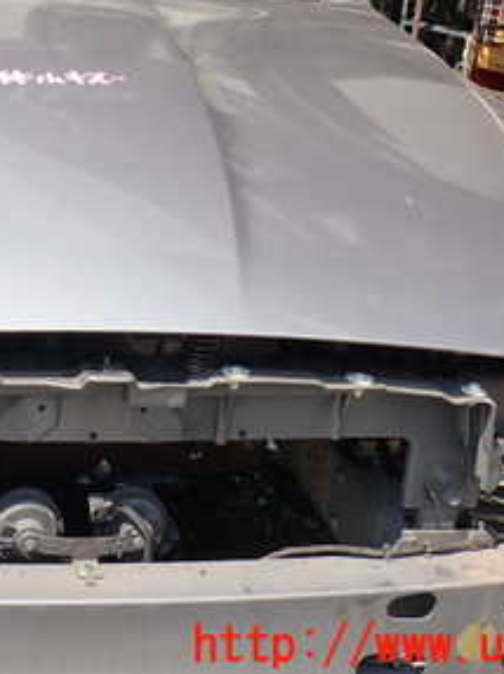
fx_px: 1225
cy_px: 146
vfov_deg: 30.1
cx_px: 19
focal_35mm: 63
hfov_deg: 22.5
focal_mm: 5.4
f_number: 3.2
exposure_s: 1/500
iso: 100
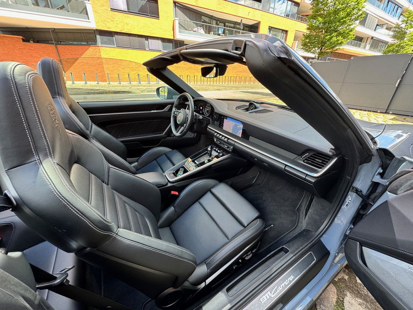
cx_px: 206
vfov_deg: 85.7
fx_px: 167
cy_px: 155
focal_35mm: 14
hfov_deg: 102.1
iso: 64
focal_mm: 2.22
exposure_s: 1/99
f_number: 2.2
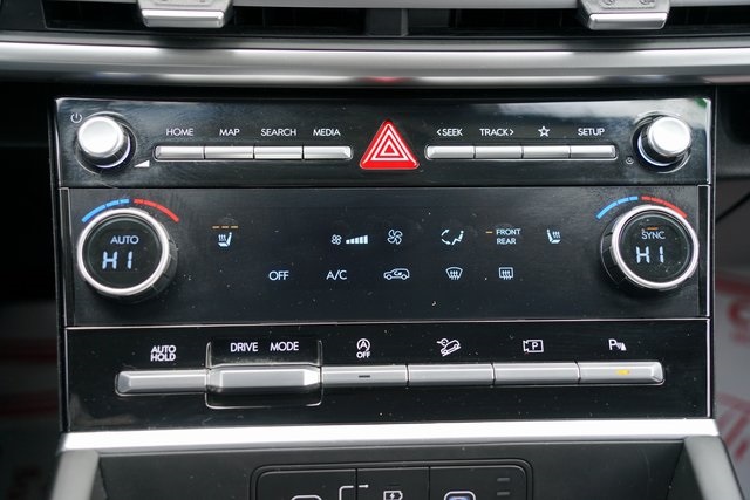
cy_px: 250
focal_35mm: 41
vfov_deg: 32.6
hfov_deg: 47.4
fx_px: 854
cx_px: 375
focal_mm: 41
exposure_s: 1/60
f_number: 4
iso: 320
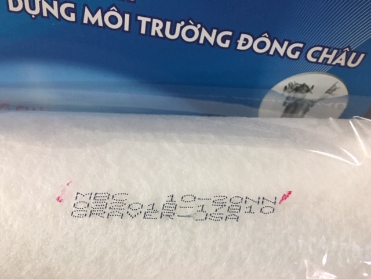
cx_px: 186
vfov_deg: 48.2
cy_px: 140
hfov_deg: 61.7
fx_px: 311
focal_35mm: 29
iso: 125
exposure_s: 1/8
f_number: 2.2
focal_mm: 4.15
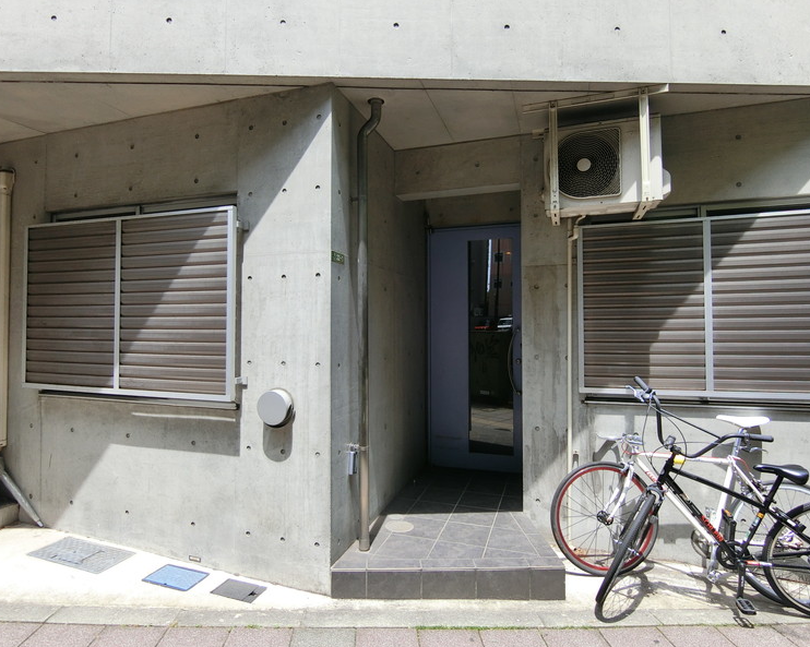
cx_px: 388
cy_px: 323
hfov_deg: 80.4
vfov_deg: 68.1
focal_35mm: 20
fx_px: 479
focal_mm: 4.06
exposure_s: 1/640
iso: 80
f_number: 2.7
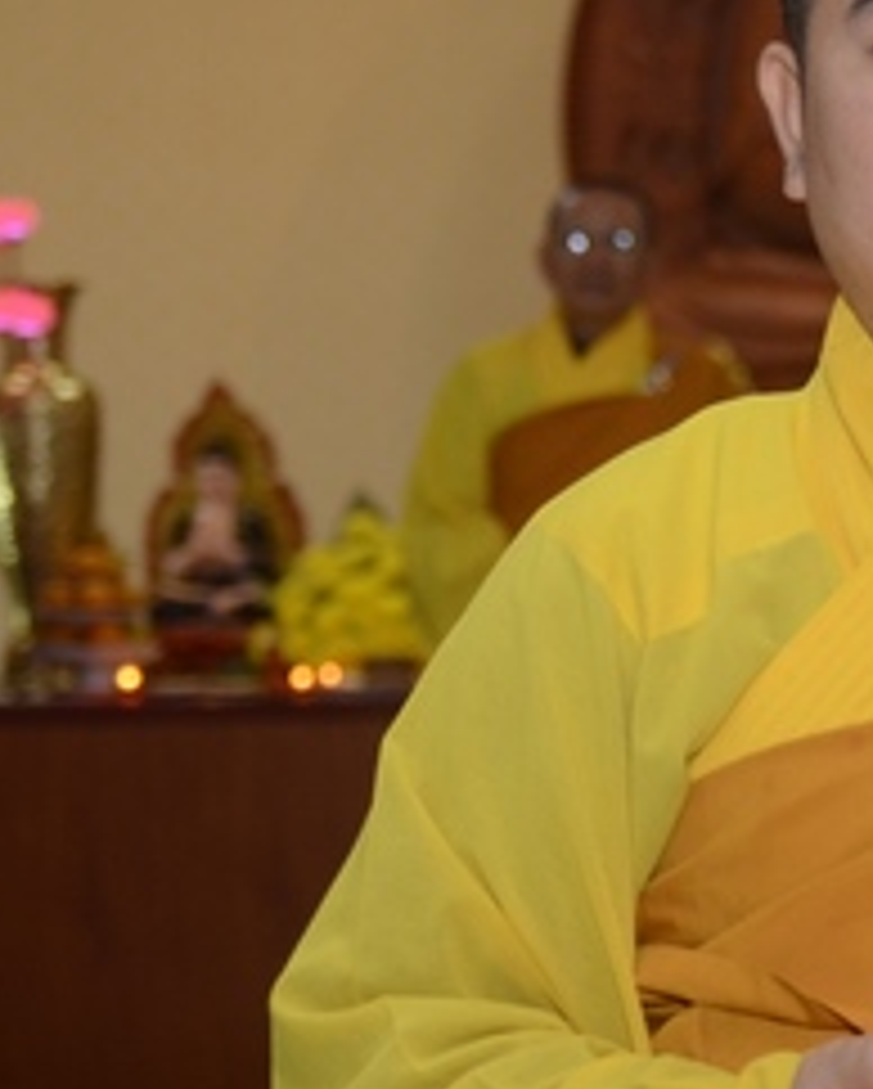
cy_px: 565
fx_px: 4871
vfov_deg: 12.8
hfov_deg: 10.1
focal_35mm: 151
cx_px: 958
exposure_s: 1/200
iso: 800
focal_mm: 40
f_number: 2.8
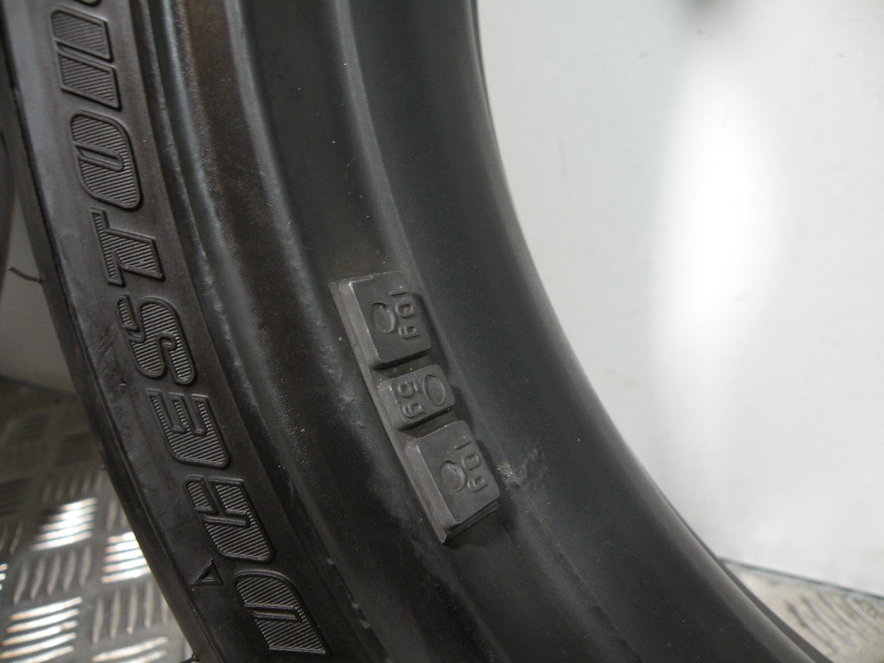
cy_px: 332
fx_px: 690
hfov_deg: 65.3
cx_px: 442
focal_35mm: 27
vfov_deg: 51.4
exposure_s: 1/60
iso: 137
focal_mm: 4.7
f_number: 2.8
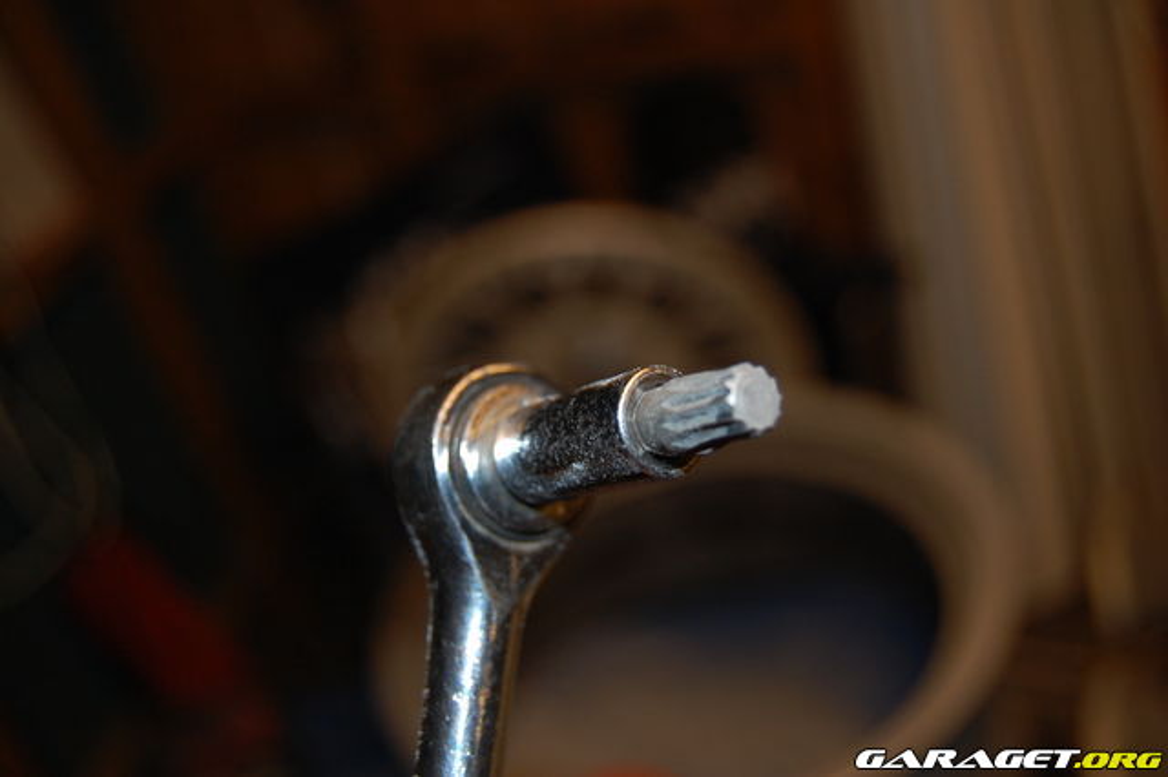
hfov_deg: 42.3
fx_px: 1508
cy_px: 388
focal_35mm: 46
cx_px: 584
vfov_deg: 28.9
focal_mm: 31
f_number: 4.5
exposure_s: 1/60
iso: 360
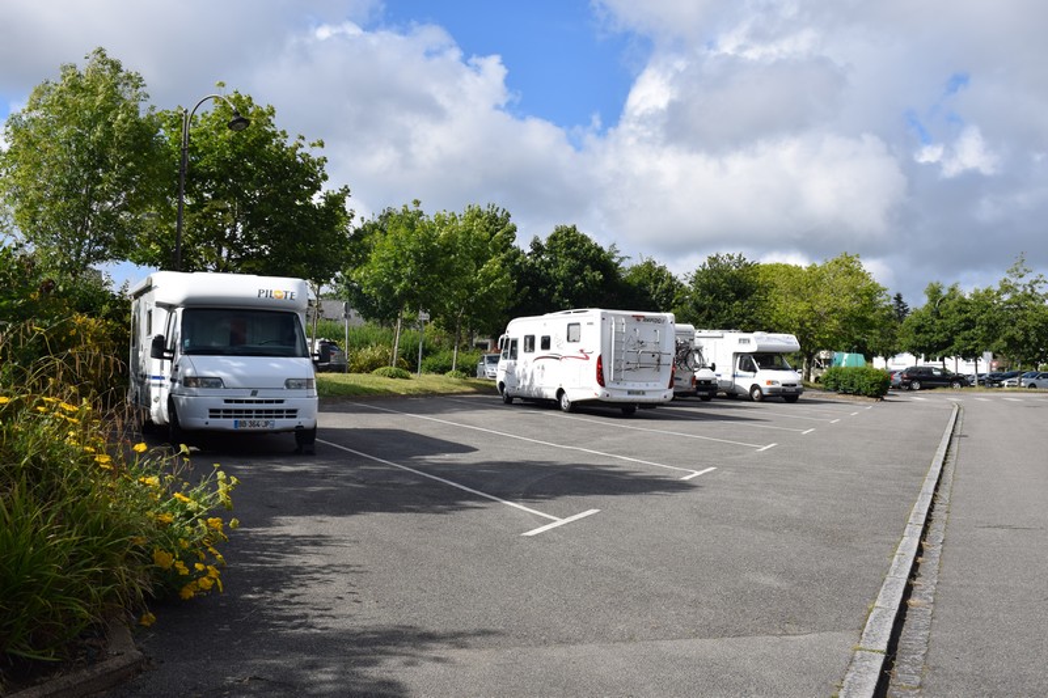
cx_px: 524
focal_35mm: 39
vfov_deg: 34.2
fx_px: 1135
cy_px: 349
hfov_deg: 49.6
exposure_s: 1/400
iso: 200
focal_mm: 26
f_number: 10
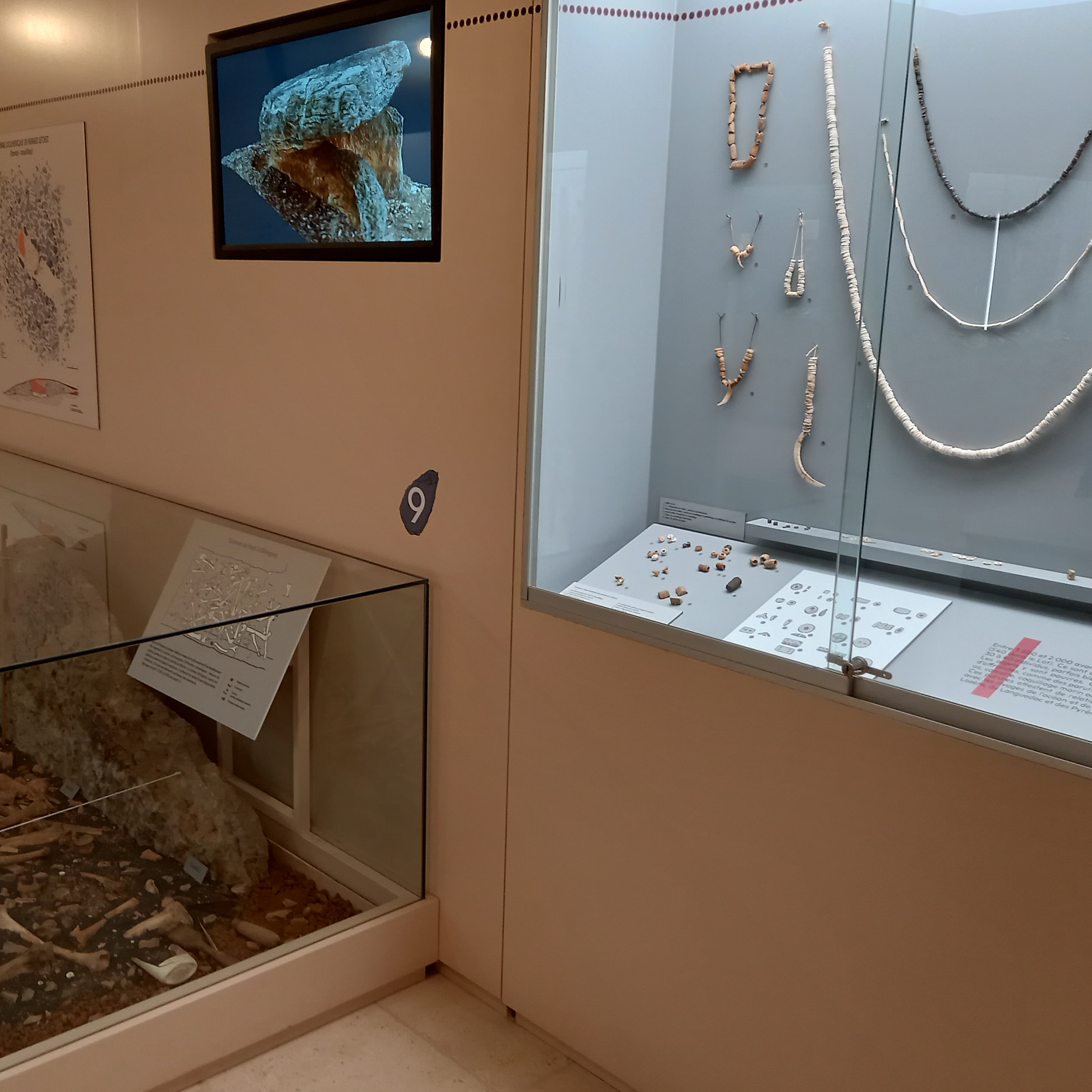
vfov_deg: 47.2
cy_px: 546
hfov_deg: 46.6
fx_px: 1249
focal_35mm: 35
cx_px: 375
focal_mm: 4.6
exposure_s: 1/60
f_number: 2
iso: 200
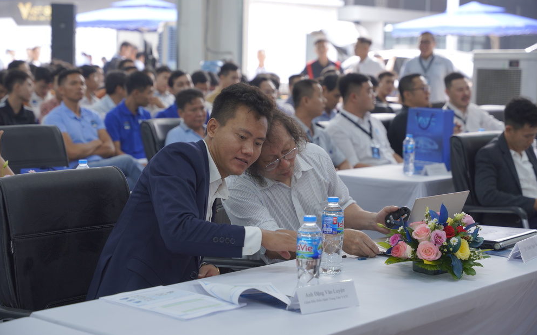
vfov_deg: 18.1
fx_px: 1054
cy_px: 155
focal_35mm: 72
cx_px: 270
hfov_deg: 28.6
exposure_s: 1/160
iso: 500
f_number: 4
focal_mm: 70
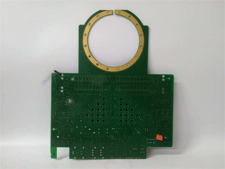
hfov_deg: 65.3
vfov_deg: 51.4
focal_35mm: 27
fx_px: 175
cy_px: 84
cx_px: 112
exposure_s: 1/33
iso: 501
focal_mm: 3.79
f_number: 2
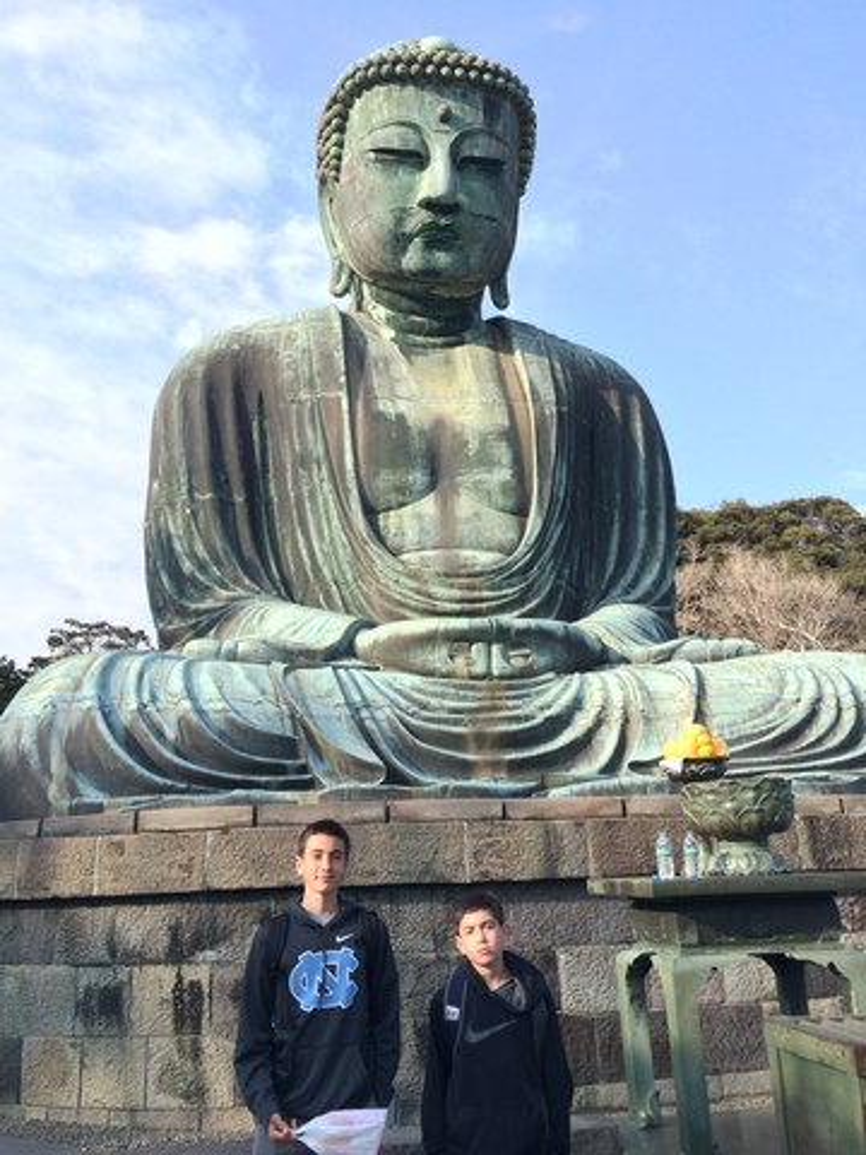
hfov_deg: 48.2
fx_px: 967
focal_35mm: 29
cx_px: 433
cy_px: 578
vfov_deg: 61.7
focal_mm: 4.15
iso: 32
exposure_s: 1/398
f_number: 2.2
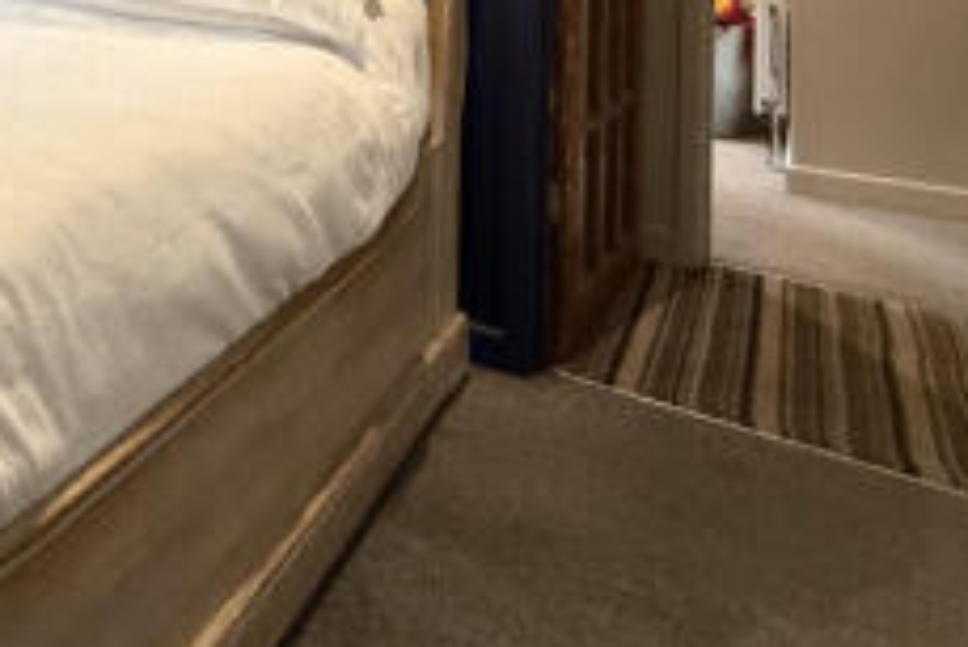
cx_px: -142
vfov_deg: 31.1
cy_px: -104
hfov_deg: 40.0
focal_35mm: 37
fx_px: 995
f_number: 2.2
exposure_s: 1/100
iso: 160
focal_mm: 2.22
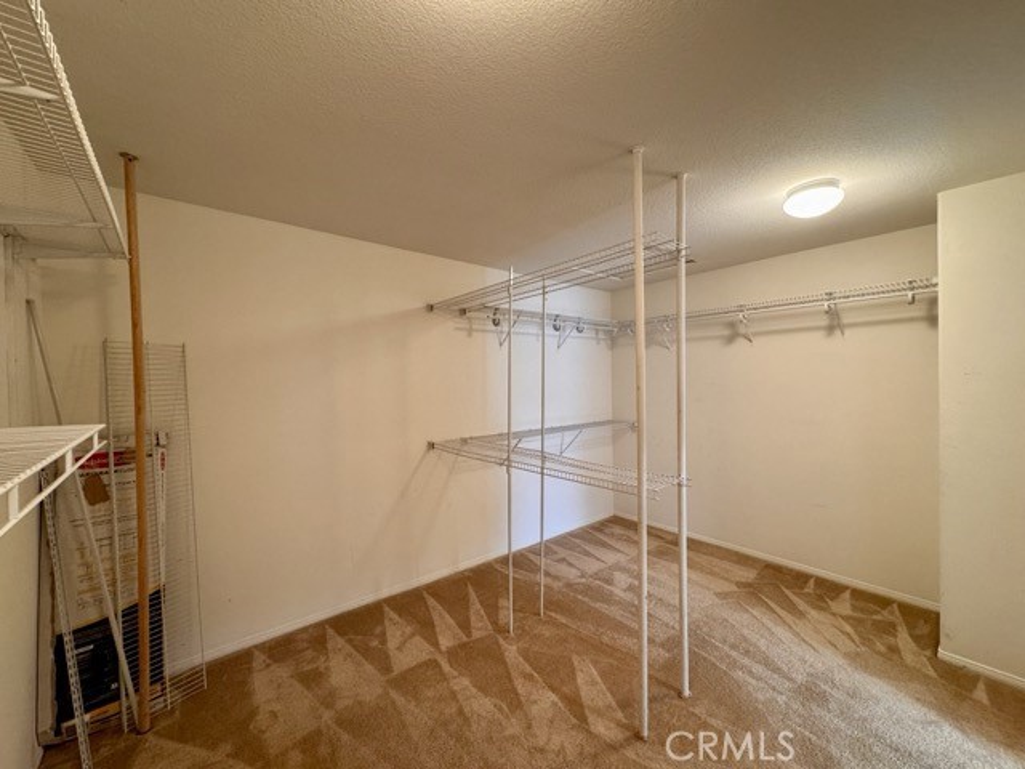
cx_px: 512
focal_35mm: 14
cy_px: 384
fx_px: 415
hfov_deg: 102.1
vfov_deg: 85.7
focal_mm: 2.22
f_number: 2.2
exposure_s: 1/60
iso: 250
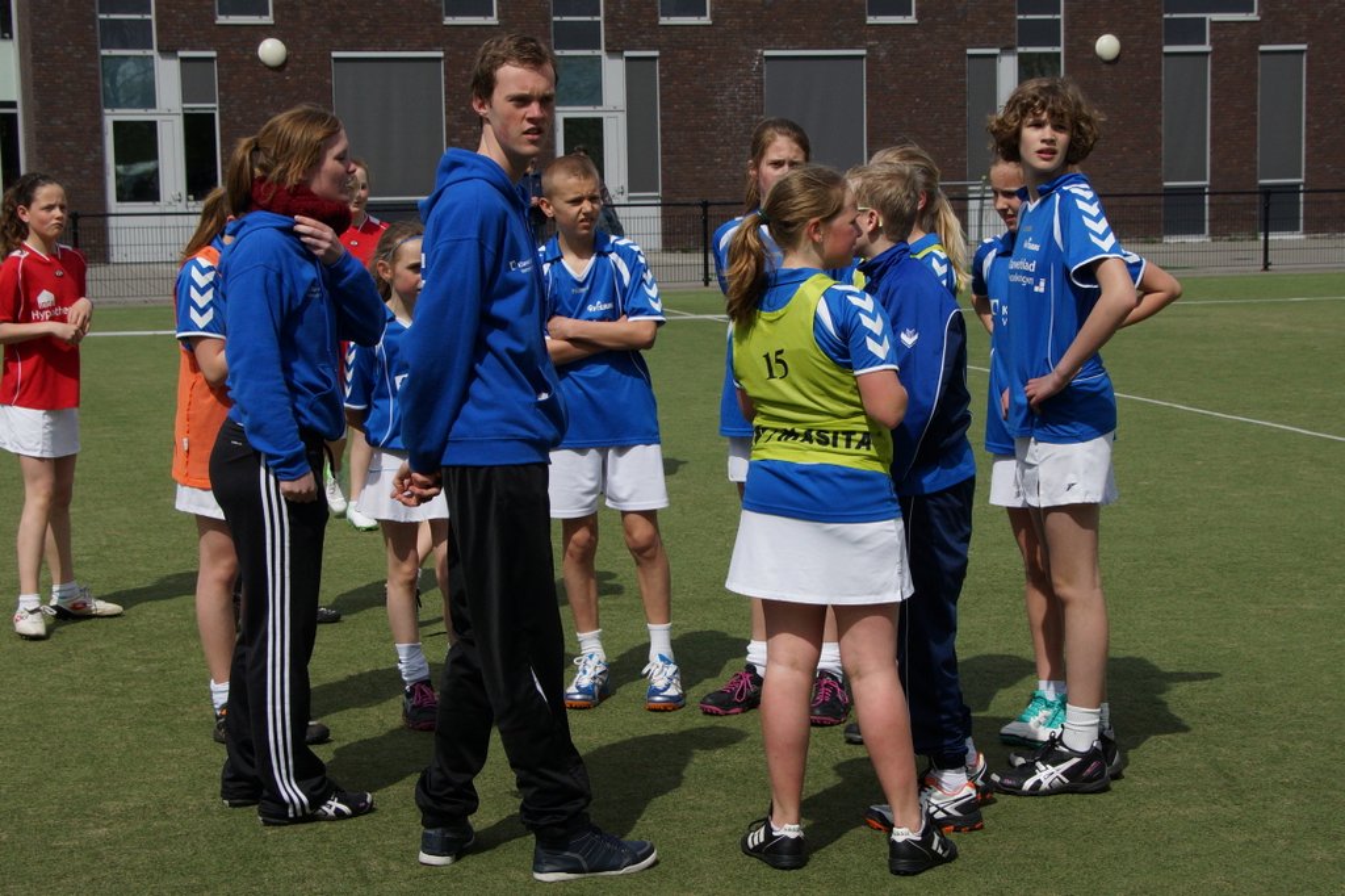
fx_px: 1961
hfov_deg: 37.9
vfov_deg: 25.7
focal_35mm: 52
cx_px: 672
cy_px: 448
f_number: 9
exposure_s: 1/1250
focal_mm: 35
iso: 320
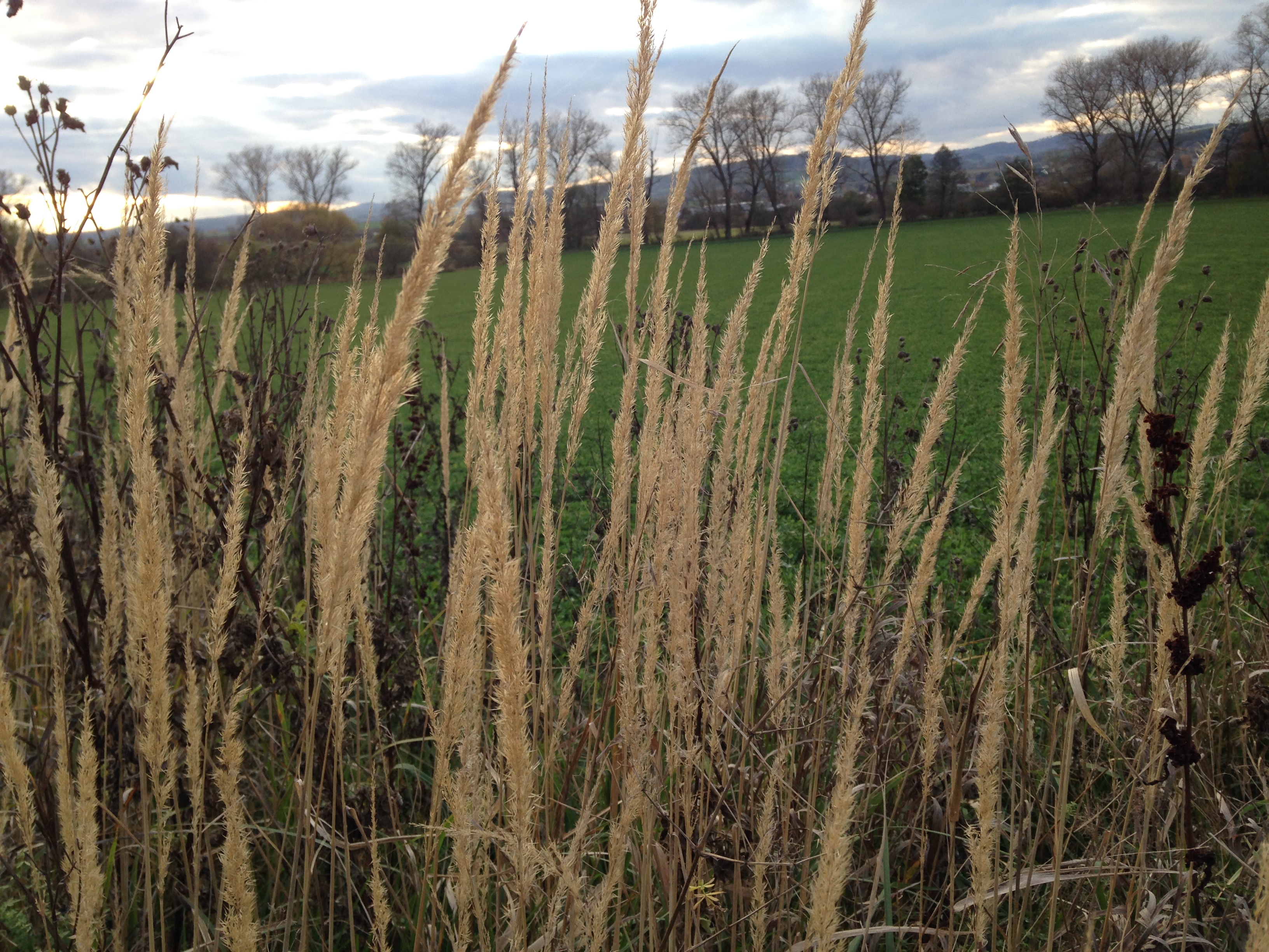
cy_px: 476
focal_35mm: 33
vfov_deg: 42.9
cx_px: 634
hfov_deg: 55.4
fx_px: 1210
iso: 50
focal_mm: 4.12
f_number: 2.4
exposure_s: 1/240
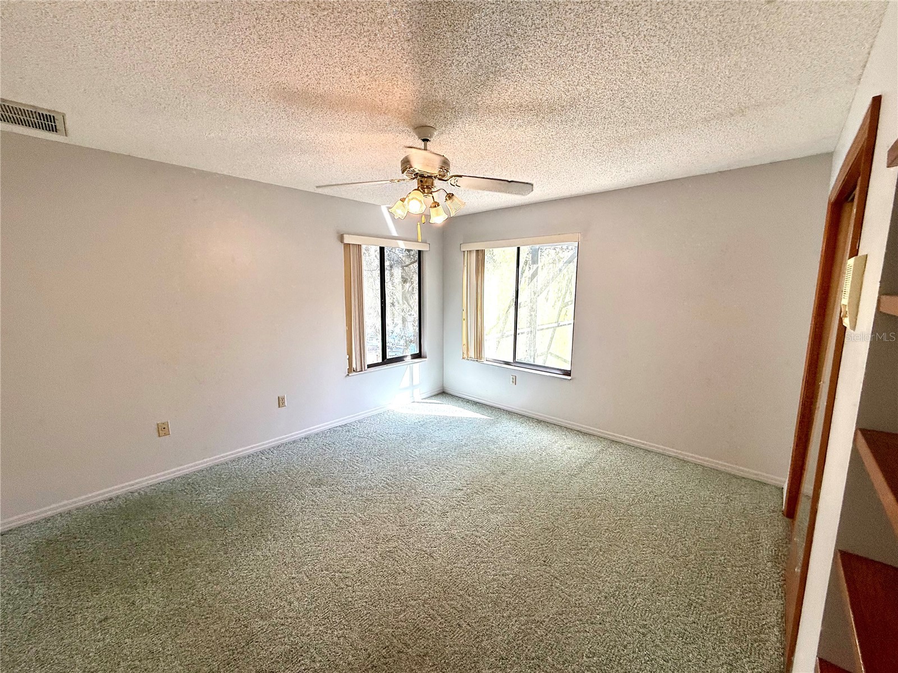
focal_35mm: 14
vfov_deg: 85.7
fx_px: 363
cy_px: 336
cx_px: 449
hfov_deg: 102.1
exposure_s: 1/121
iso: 64
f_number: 2.2
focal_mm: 2.22
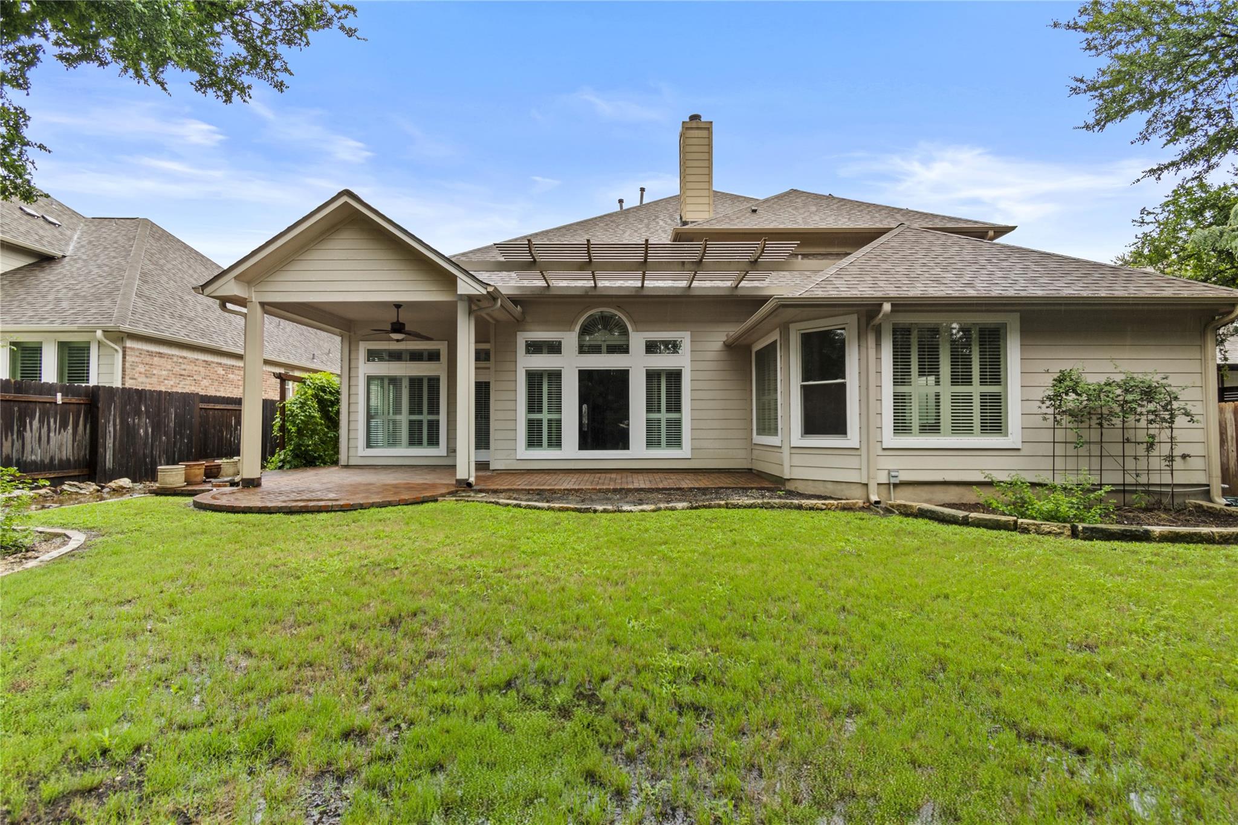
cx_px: 619
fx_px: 516
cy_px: 412
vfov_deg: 77.3
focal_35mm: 15
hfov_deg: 100.4
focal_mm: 10
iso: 200
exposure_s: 1/25
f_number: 9
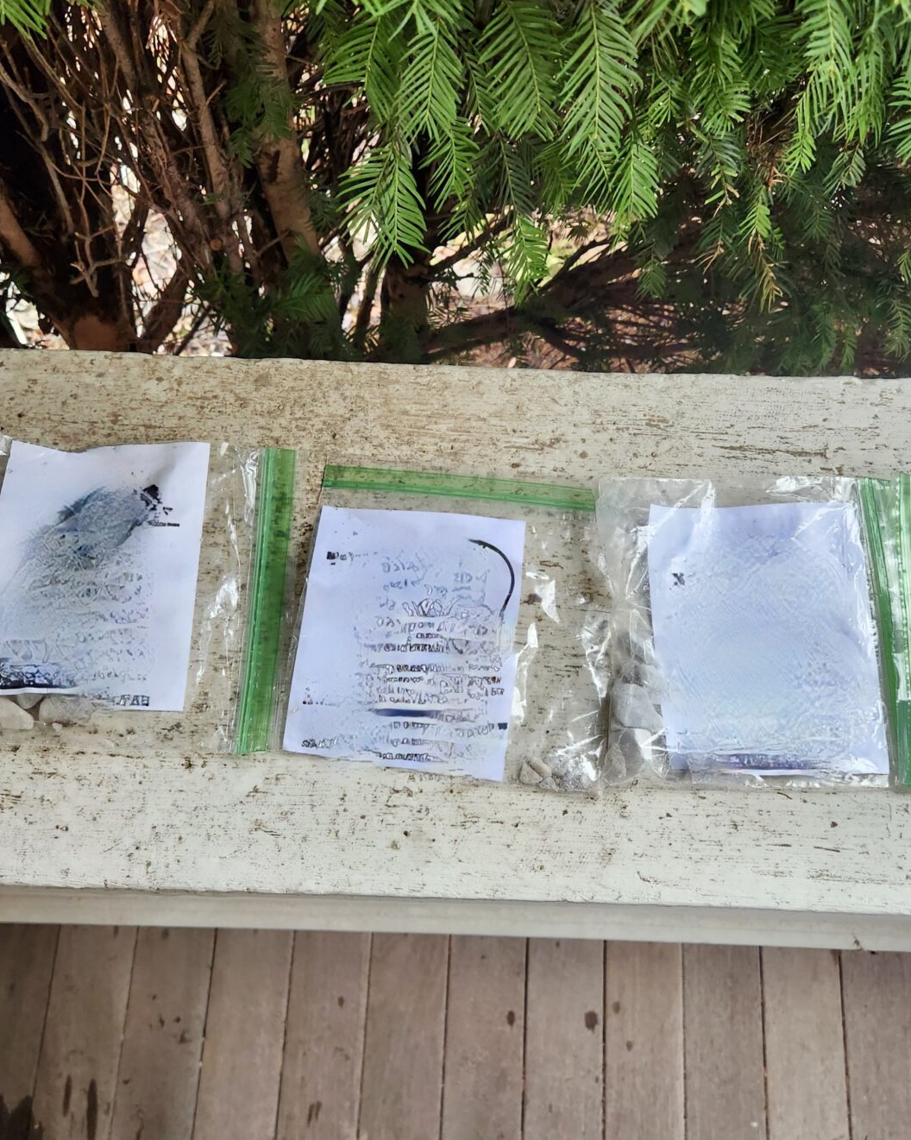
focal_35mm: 34
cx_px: 496
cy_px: 595
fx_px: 1146
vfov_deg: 52.8
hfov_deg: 43.3
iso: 160
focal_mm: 5.4
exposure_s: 1/120
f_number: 1.8
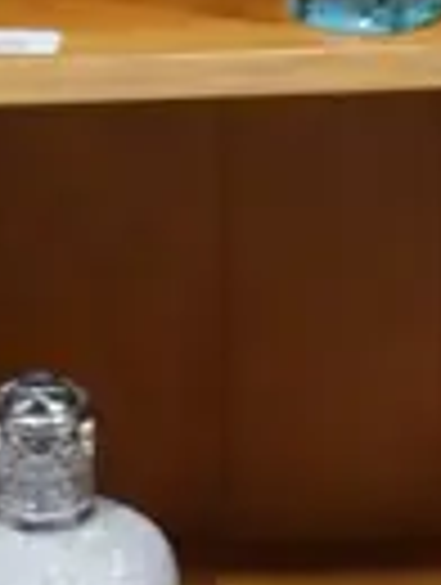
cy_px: -297
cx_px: 92
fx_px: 5316
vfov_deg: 6.2
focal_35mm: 314
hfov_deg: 4.7
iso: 640
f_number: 4.4
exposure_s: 1/60
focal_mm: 20
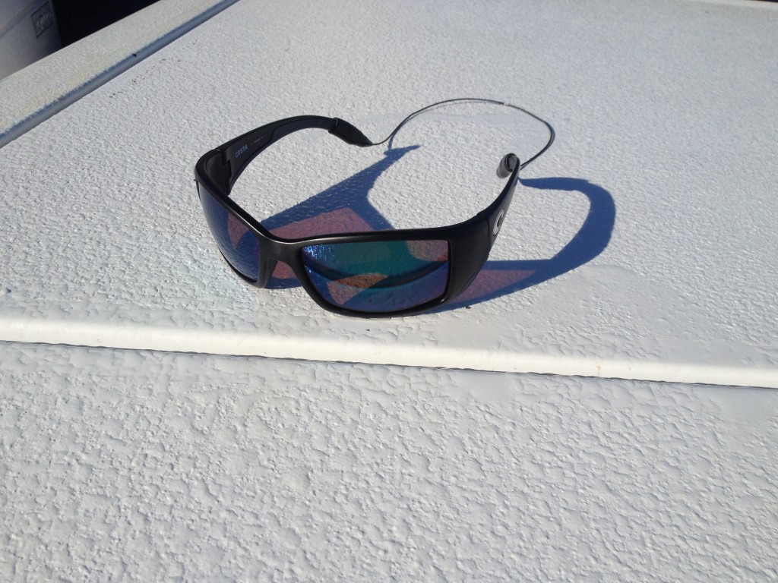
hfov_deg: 52.6
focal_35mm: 35
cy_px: 292
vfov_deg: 40.7
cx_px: 389
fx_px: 787
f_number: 2.4
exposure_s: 1/3247
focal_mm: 4.28
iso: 50
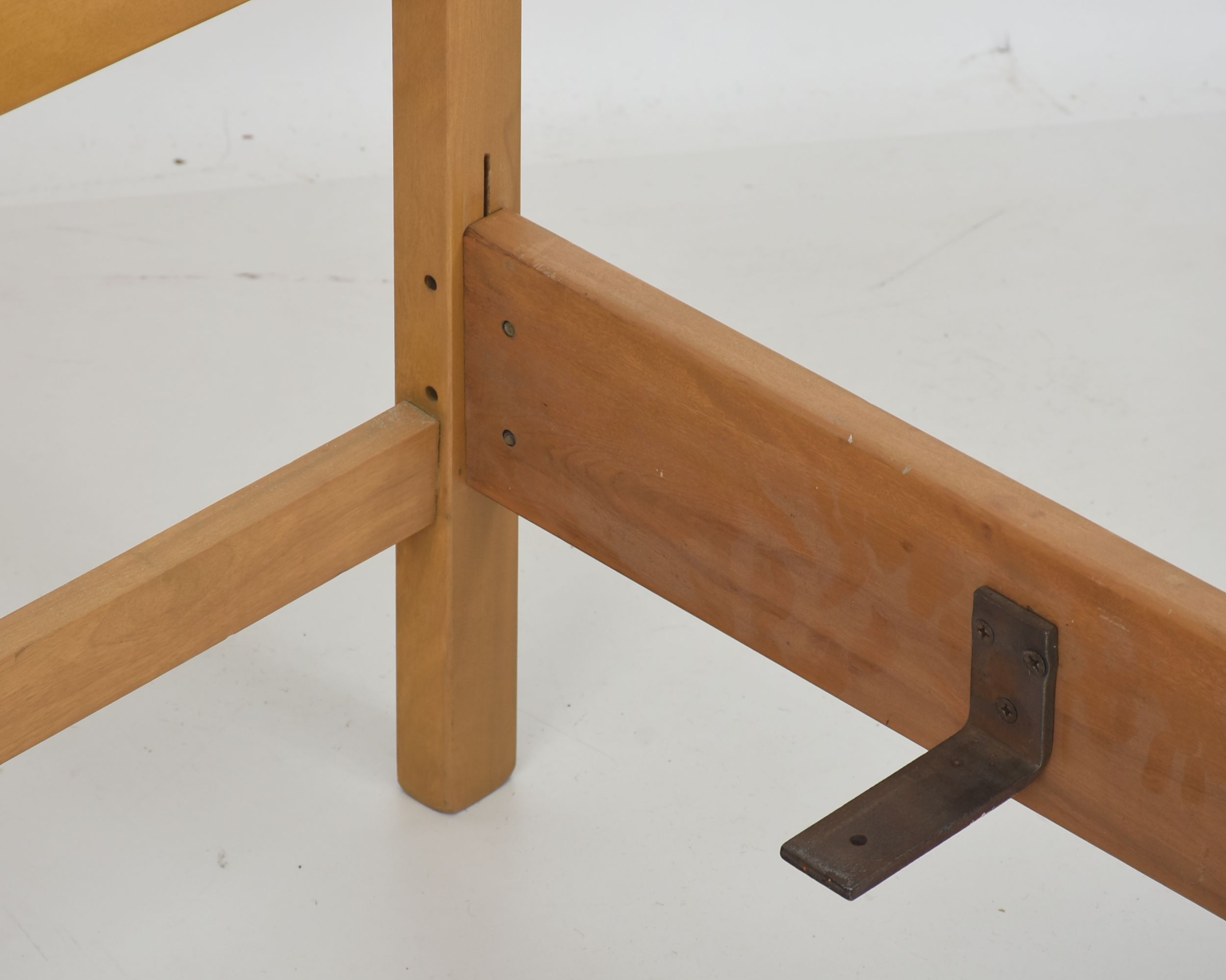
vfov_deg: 9.6
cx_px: 546
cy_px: 491
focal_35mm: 161
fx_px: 5826
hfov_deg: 12.0
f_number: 10
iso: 200
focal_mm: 95
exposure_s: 1/160
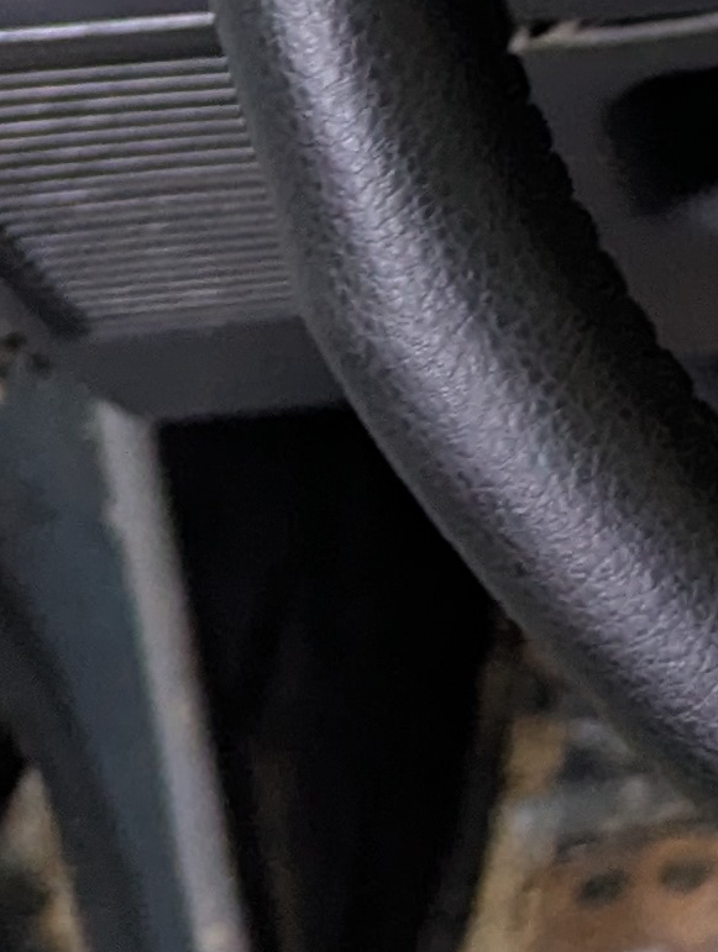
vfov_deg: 14.0
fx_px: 3502
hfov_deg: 10.1
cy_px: -674
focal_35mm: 127
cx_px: 1788
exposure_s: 1/25
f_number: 1.85
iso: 63
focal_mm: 6.81
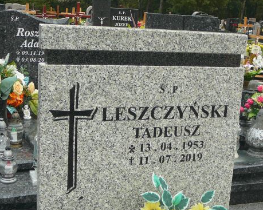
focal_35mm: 64
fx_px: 498
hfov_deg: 29.5
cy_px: 136
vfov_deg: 23.8
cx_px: 154
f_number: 3.3
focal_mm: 7
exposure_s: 1/50
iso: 100
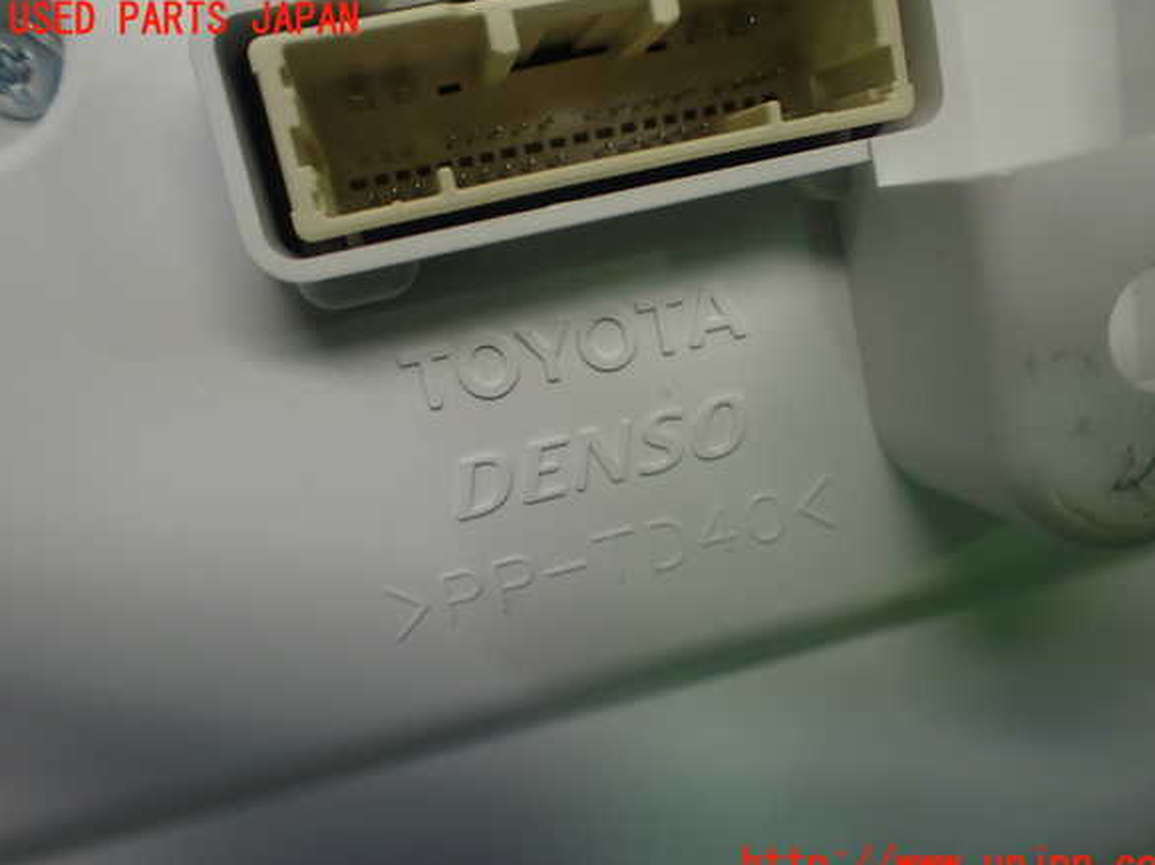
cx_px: 594
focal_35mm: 31
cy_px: 443
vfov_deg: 45.4
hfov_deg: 58.4
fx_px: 1034
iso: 160
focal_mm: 5.4
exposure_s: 1/125
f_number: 2.3
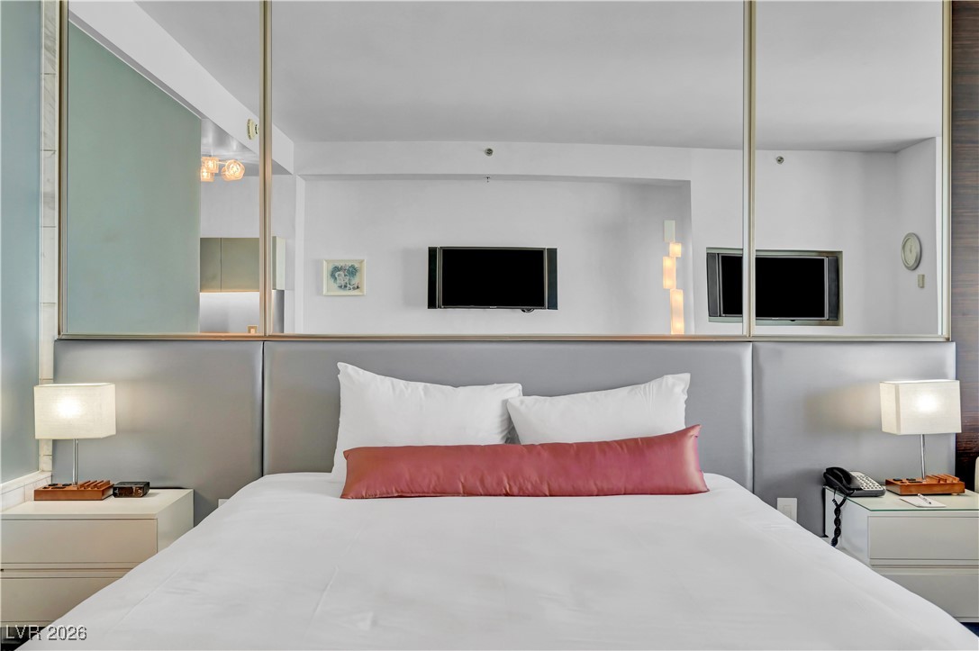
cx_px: 490
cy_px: 326
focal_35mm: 30
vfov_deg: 43.5
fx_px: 815
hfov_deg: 62.0
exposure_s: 1/30
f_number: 8
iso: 800
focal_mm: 30
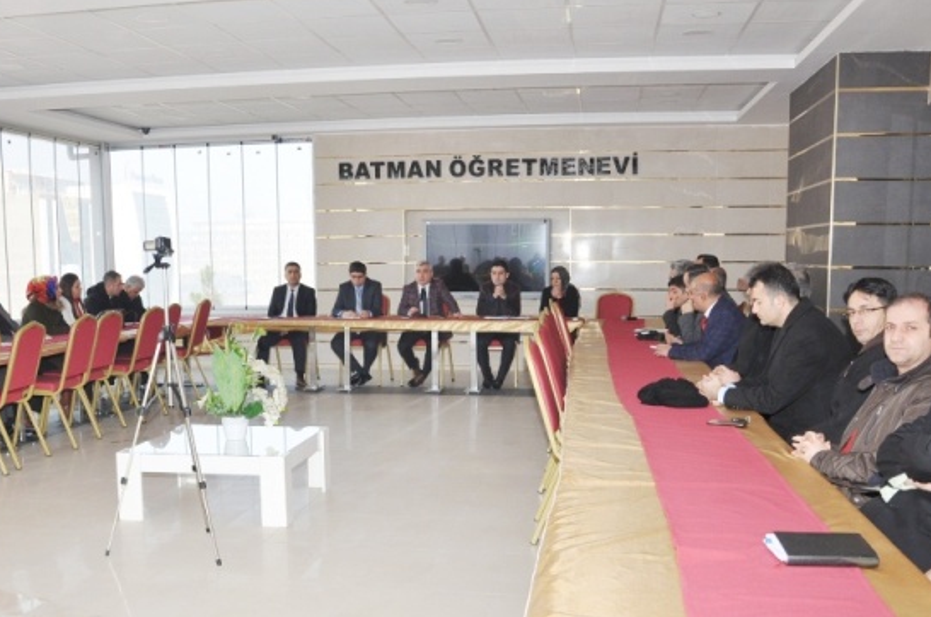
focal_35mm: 38
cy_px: 426
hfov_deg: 50.7
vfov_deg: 34.5
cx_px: 411
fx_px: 981
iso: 200
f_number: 4
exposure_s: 1/160
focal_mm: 18
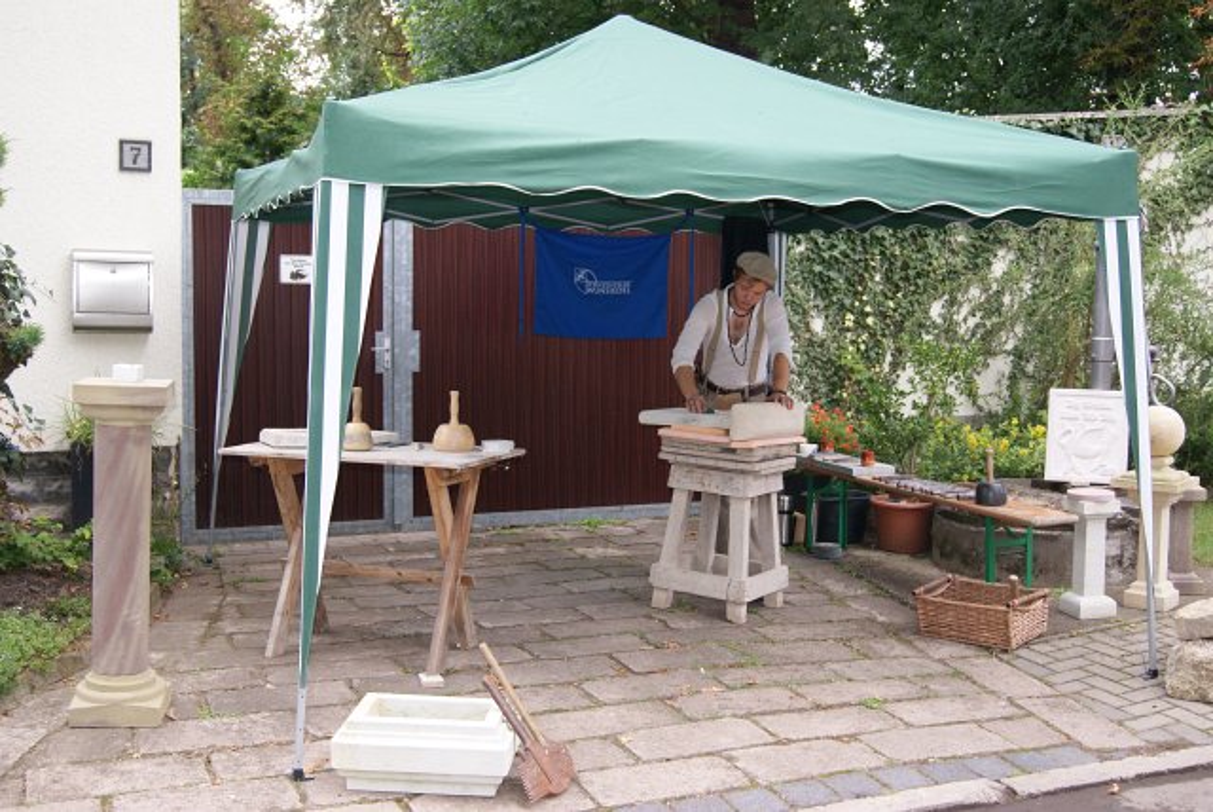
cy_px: 406
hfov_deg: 49.5
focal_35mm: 39
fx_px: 1315
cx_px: 606
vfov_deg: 34.3
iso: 200
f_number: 4
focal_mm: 26
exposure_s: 1/160
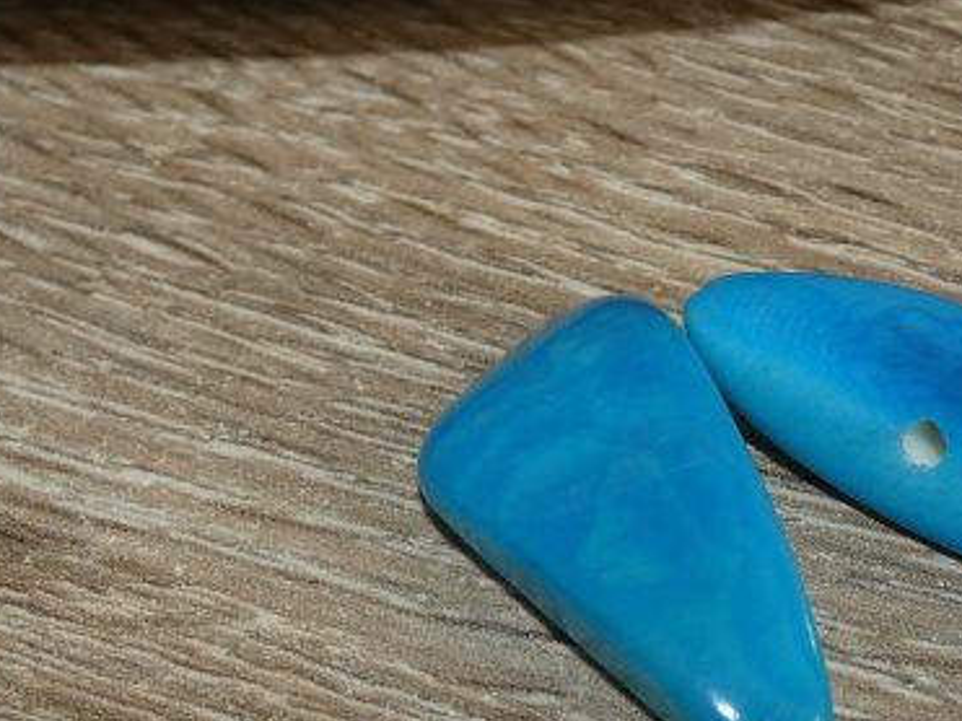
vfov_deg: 21.1
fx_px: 1917
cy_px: 153
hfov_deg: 27.2
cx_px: 856
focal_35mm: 69
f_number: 3.4
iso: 80
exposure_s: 1/60
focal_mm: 5.8
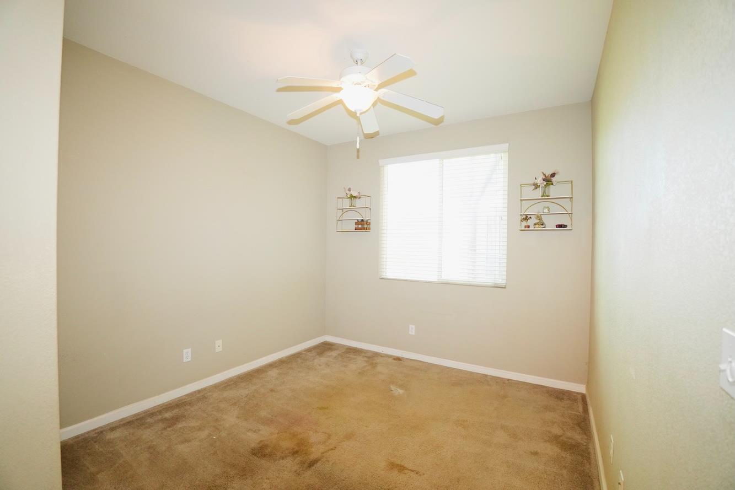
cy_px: 245
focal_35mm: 15
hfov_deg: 100.4
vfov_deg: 77.3
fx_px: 306
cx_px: 368
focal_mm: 10
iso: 1600
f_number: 2.8
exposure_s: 1/60
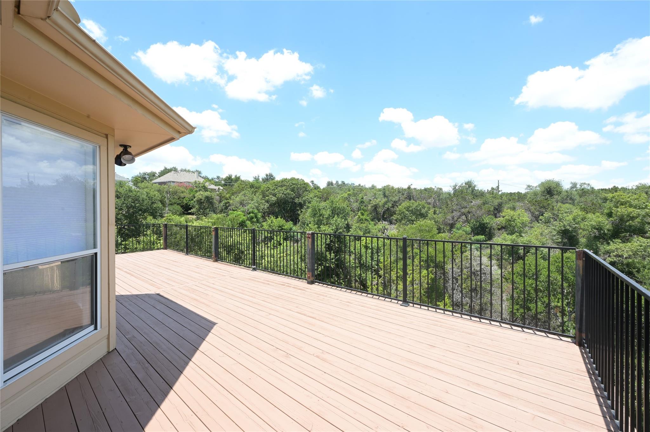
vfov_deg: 81.1
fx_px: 253
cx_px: 325
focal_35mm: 14
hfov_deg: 104.3
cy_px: 216
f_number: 14
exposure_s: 1/40
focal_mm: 14
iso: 125
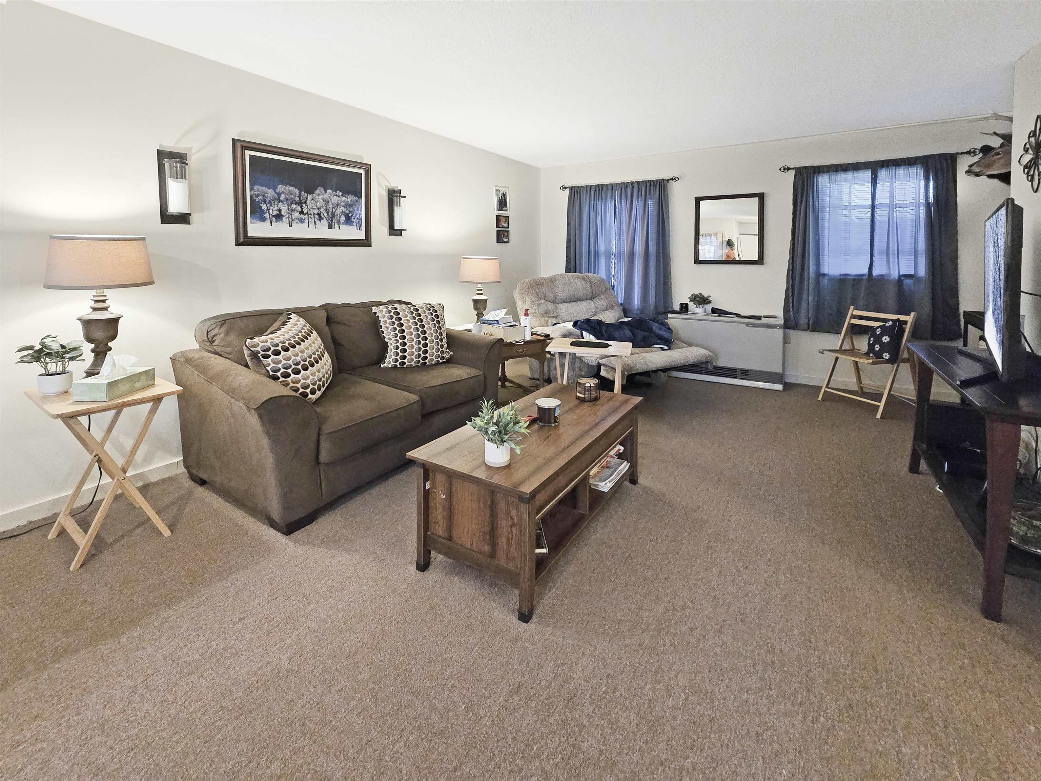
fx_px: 391
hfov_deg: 106.2
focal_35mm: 13
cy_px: 390
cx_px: 520
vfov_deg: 89.9
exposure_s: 1/60
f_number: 2.2
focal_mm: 2.2
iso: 640
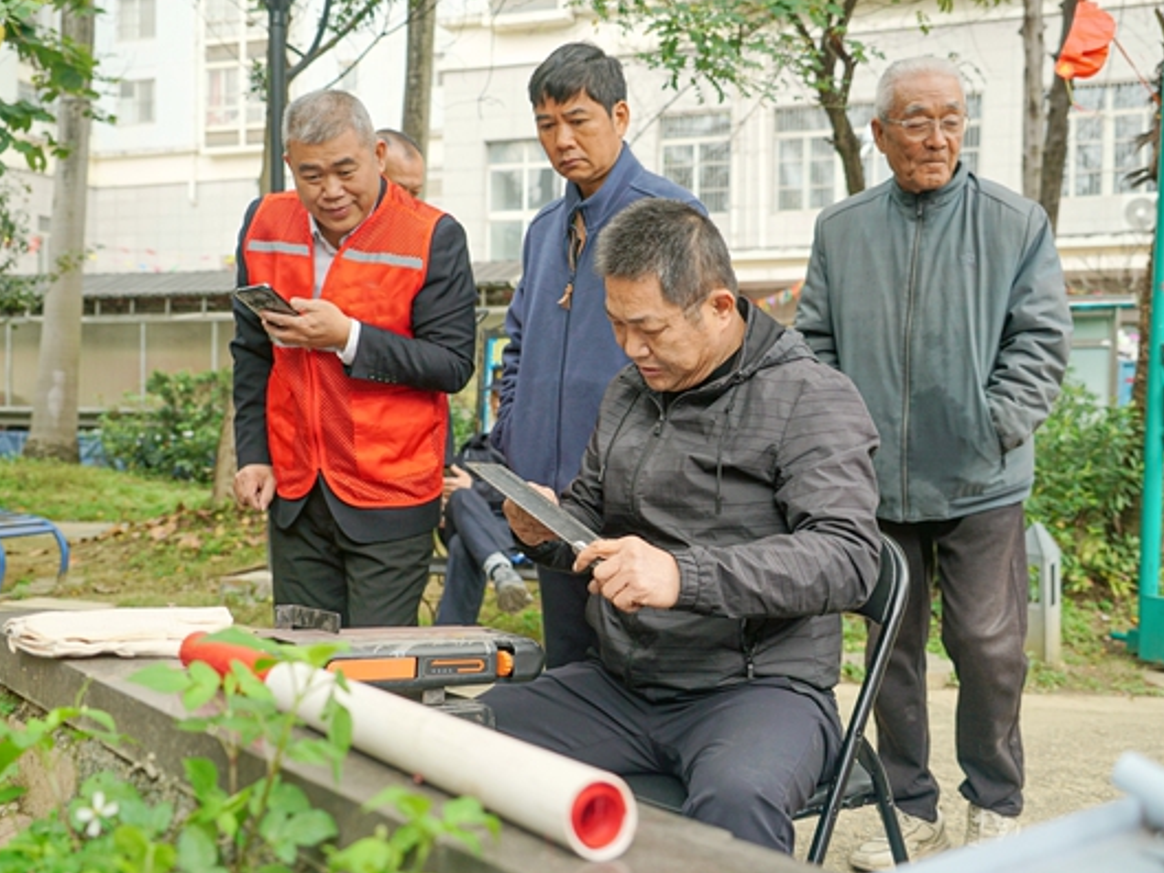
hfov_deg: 51.3
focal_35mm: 36
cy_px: 436
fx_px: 1211
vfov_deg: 39.7
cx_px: 568
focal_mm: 33
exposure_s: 1/160
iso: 400
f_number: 4.5
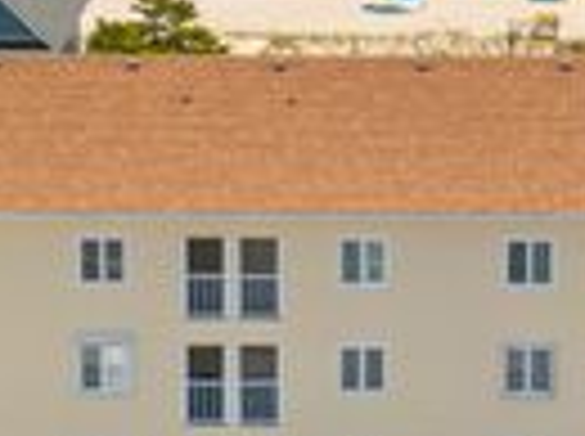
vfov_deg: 8.0
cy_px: 128
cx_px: 310
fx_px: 3121
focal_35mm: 185
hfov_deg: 10.7
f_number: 3.8
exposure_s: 1/500
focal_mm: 8.6
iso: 100
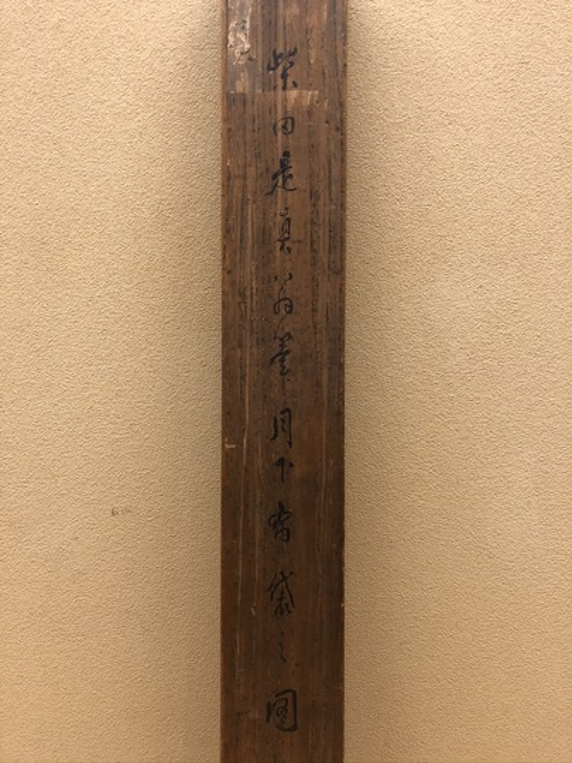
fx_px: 617
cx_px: 286
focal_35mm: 28
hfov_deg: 49.7
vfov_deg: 63.4
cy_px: 382
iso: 64
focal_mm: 3.99
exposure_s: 1/15
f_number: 1.8
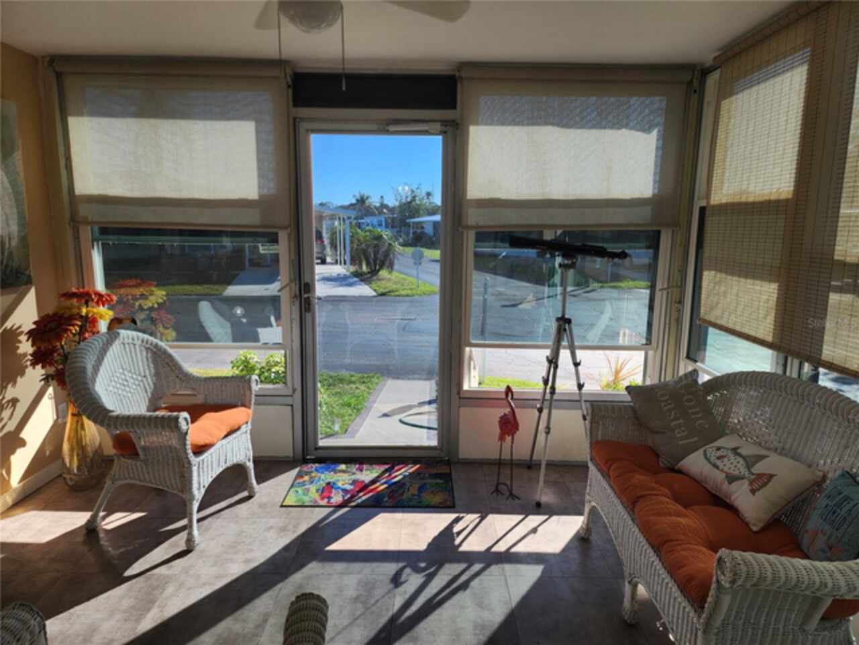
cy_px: 322
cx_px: 430
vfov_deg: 58.9
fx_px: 571
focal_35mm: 23
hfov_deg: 73.9
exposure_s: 1/228
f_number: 1.8
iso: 12
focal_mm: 6.4
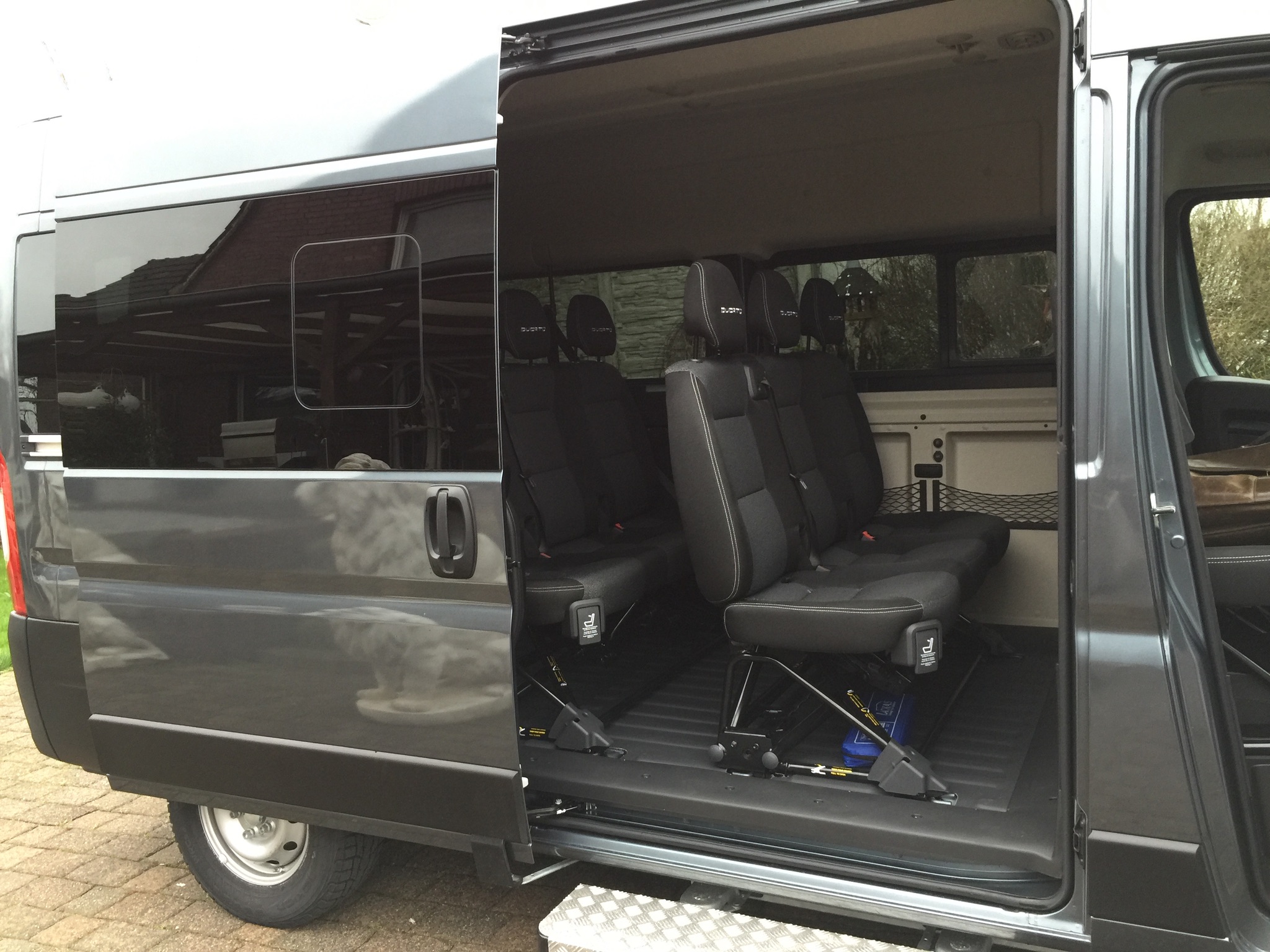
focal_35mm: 29
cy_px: 476
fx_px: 1064
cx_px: 635
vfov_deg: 48.2
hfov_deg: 61.7
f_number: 2.2
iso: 50
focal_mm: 4.15
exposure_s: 1/17
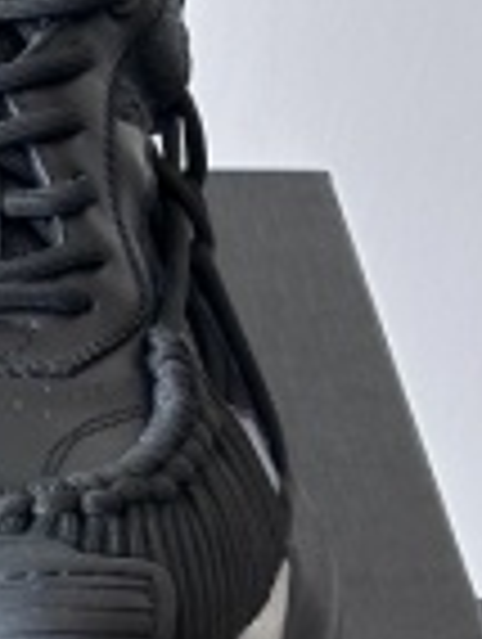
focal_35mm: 270
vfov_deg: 7.3
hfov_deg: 5.4
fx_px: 4998
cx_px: -491
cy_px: 63
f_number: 1.78
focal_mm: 6.86
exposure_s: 1/158
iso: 64
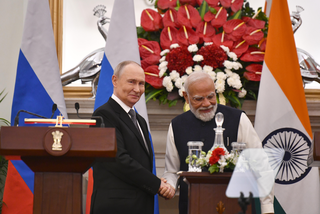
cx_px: 160
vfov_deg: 6.9
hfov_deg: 10.3
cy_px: 107
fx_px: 1778
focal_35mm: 200
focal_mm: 200
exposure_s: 1/250
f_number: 2.8
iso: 2200
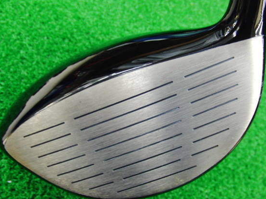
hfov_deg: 43.9
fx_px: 330
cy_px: 106
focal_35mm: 43
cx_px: 135
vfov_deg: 33.6
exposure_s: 1/20
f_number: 3.6
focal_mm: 6.42
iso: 400
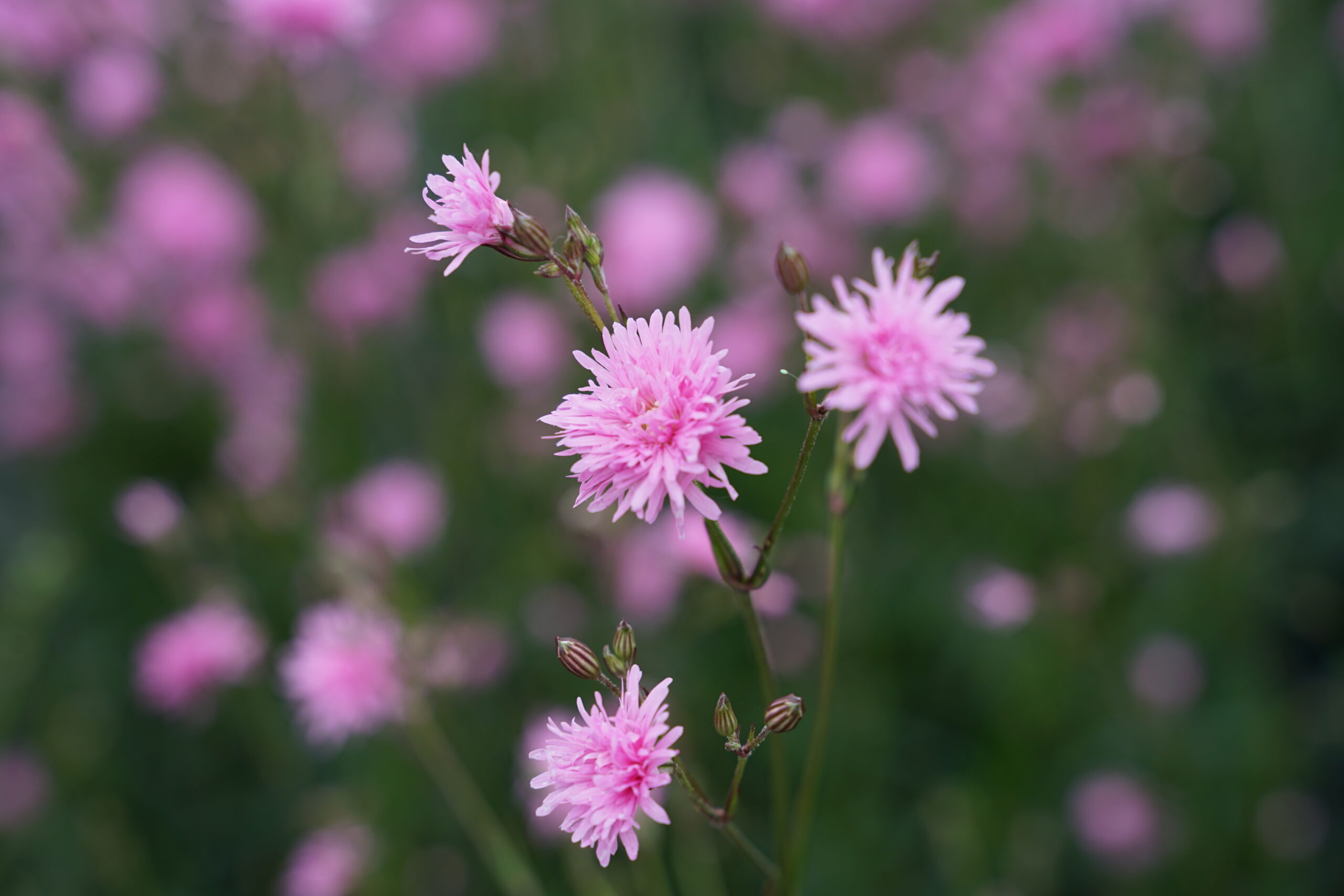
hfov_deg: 28.8
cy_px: 448
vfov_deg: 19.5
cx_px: 672
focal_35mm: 70
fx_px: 2613
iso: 100
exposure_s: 1/160
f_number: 5.6
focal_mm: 70
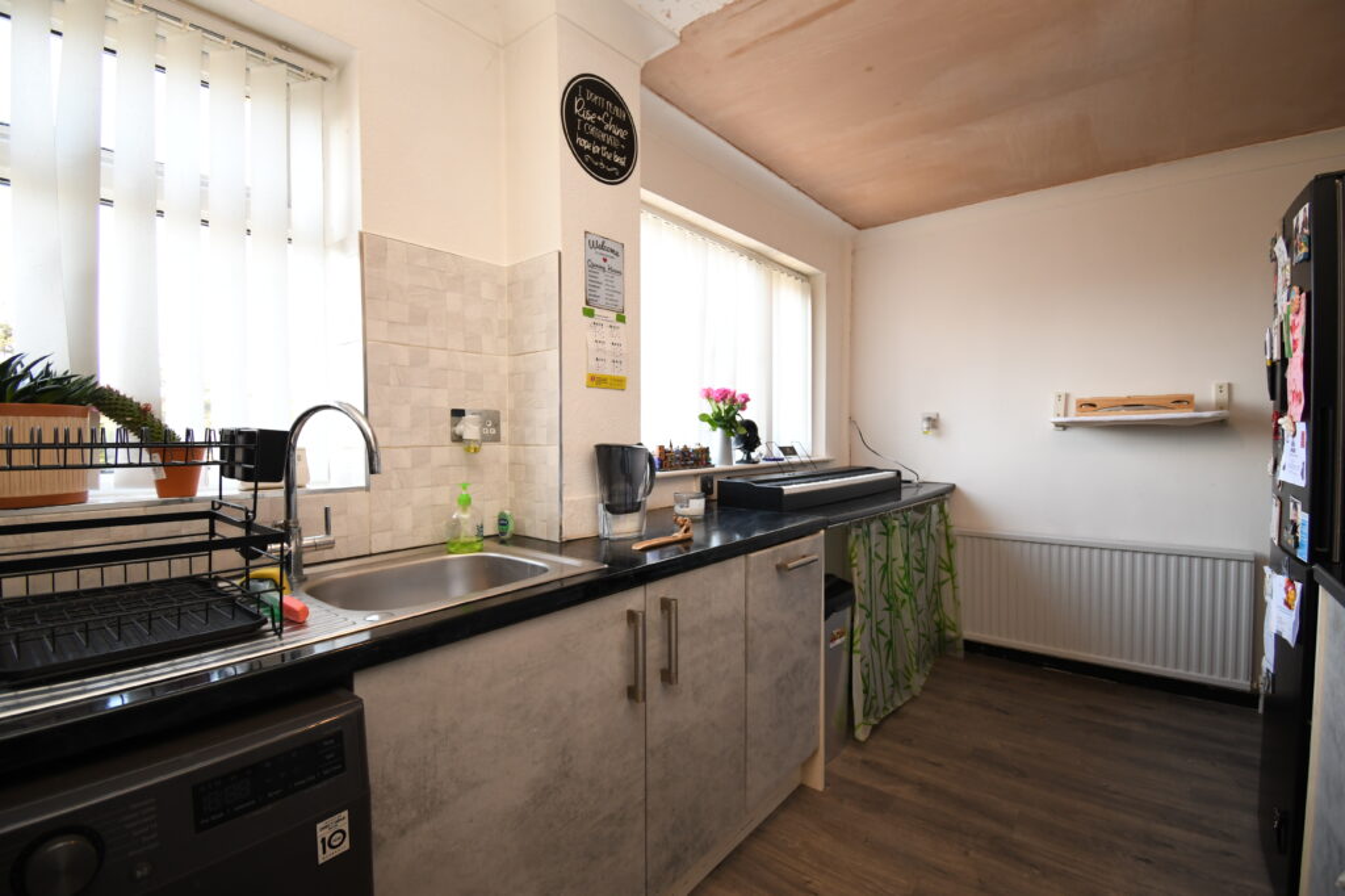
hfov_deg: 100.4
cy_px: 448
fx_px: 560
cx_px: 672
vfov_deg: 77.3
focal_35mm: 15
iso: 560
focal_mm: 10
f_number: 4.5
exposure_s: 1/60
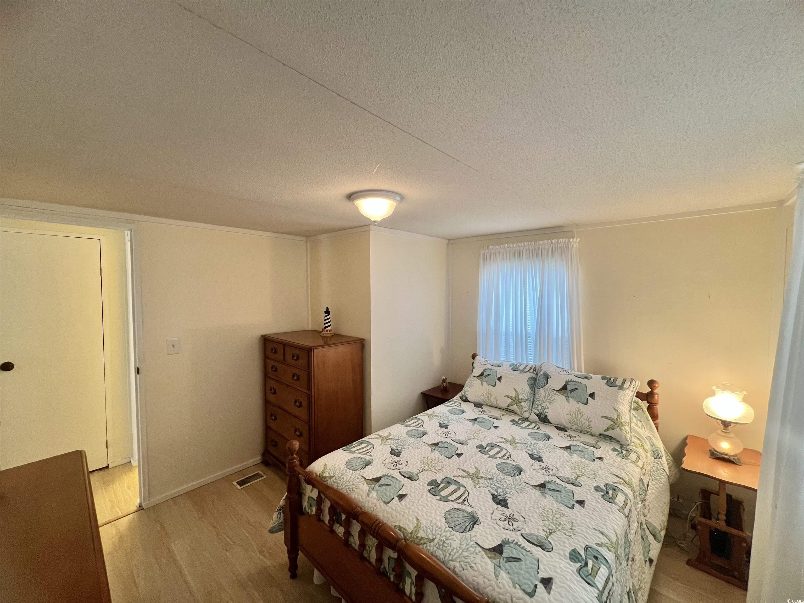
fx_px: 302
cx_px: 402
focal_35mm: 13
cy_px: 302
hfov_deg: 106.2
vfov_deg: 89.9
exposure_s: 1/120
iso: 250
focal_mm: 1.57
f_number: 1.8
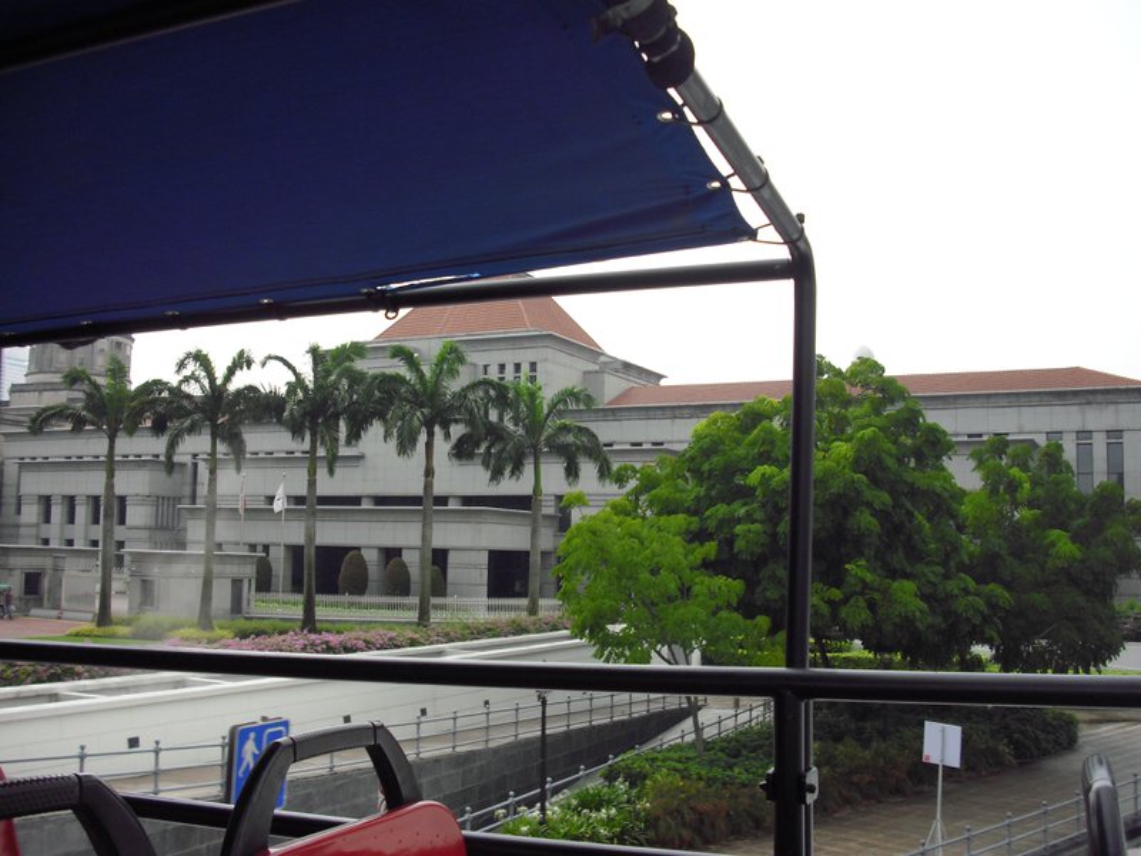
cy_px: 428
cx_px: 570
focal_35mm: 38
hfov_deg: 49.0
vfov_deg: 37.7
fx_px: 1253
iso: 100
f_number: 2.8
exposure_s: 1/400
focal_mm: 6.2
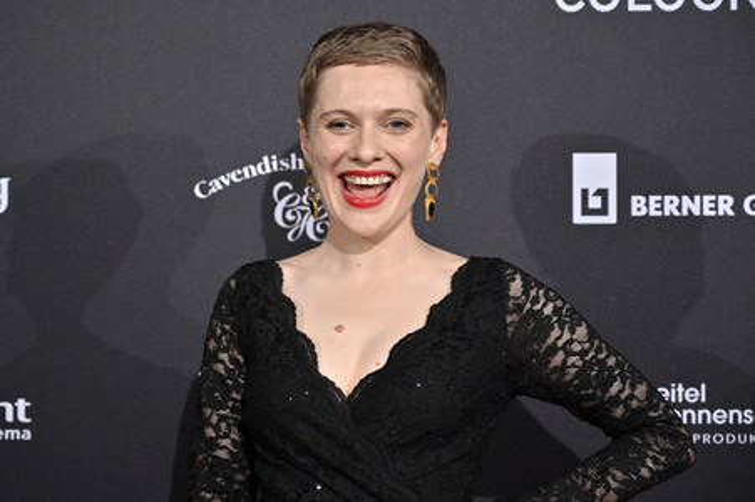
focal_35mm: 70
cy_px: 251
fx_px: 1467
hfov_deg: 28.9
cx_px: 378
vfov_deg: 19.4
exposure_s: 1/200
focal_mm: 70
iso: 1000
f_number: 4
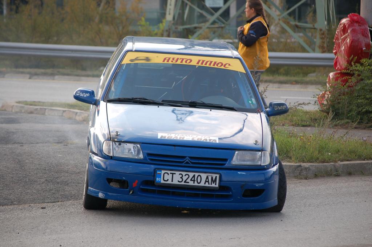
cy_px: 124
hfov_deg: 11.4
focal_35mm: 180
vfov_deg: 7.6
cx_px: 186
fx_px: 1858
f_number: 4.8
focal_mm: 120
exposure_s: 1/640
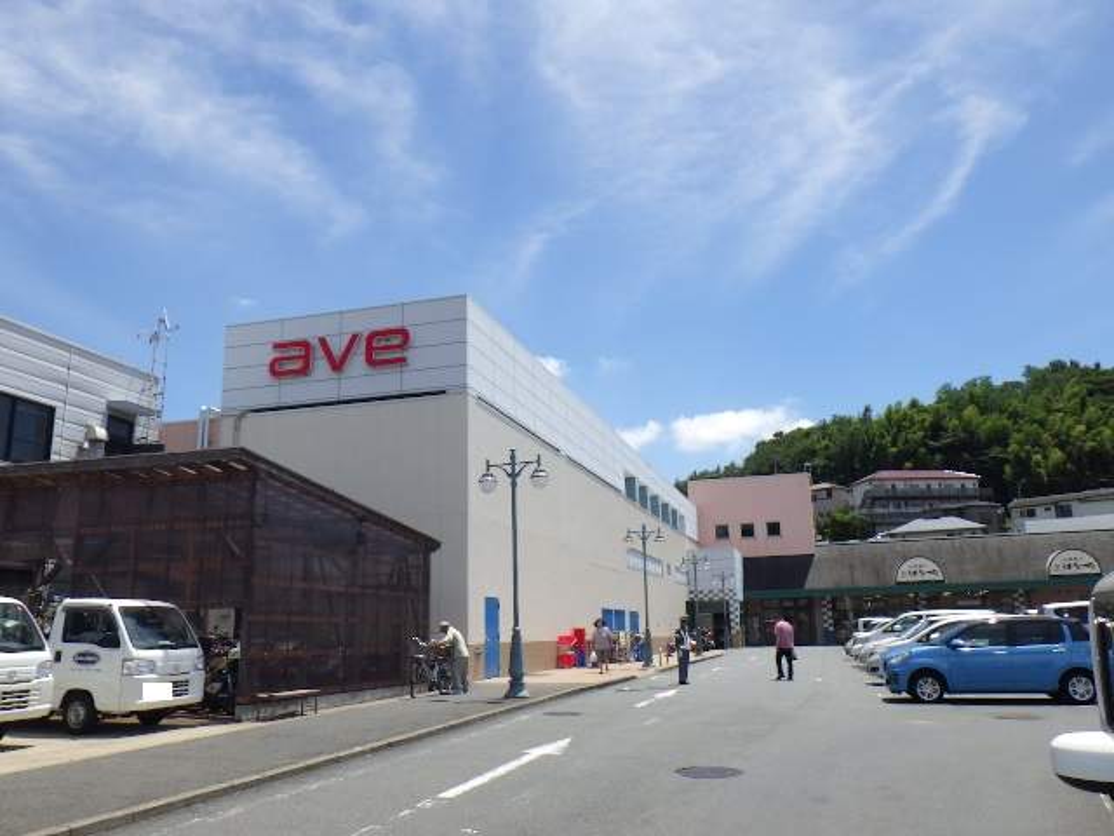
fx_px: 901
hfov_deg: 63.4
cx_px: 557
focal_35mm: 28
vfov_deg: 49.7
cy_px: 418
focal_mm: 5
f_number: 4.2
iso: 125
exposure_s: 1/1000
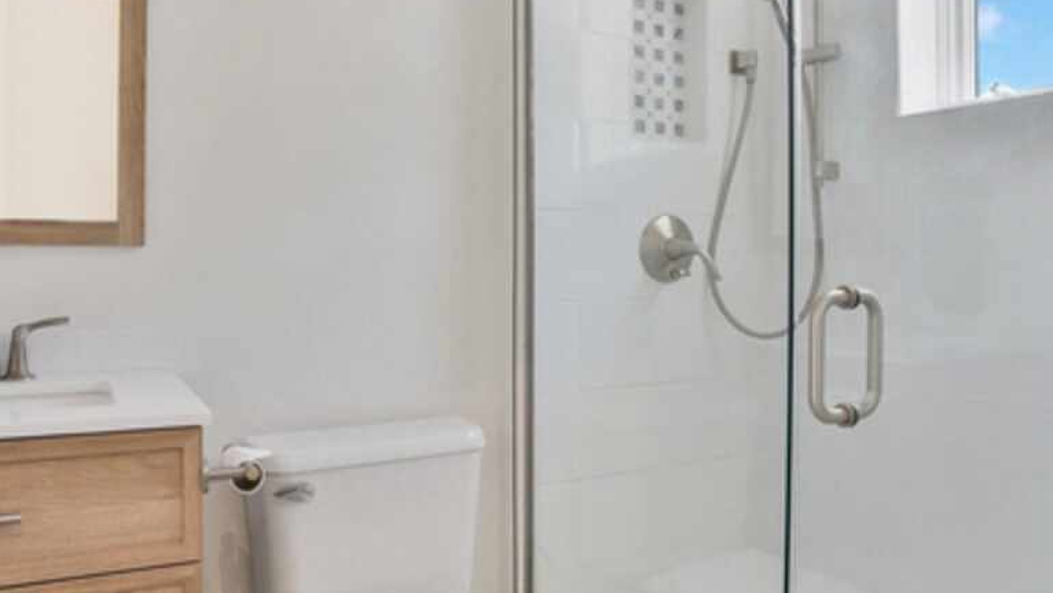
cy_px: 264
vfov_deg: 41.4
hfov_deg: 67.8
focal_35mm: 28
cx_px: 483
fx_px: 782
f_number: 7.1
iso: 2500
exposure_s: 1/30
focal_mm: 16
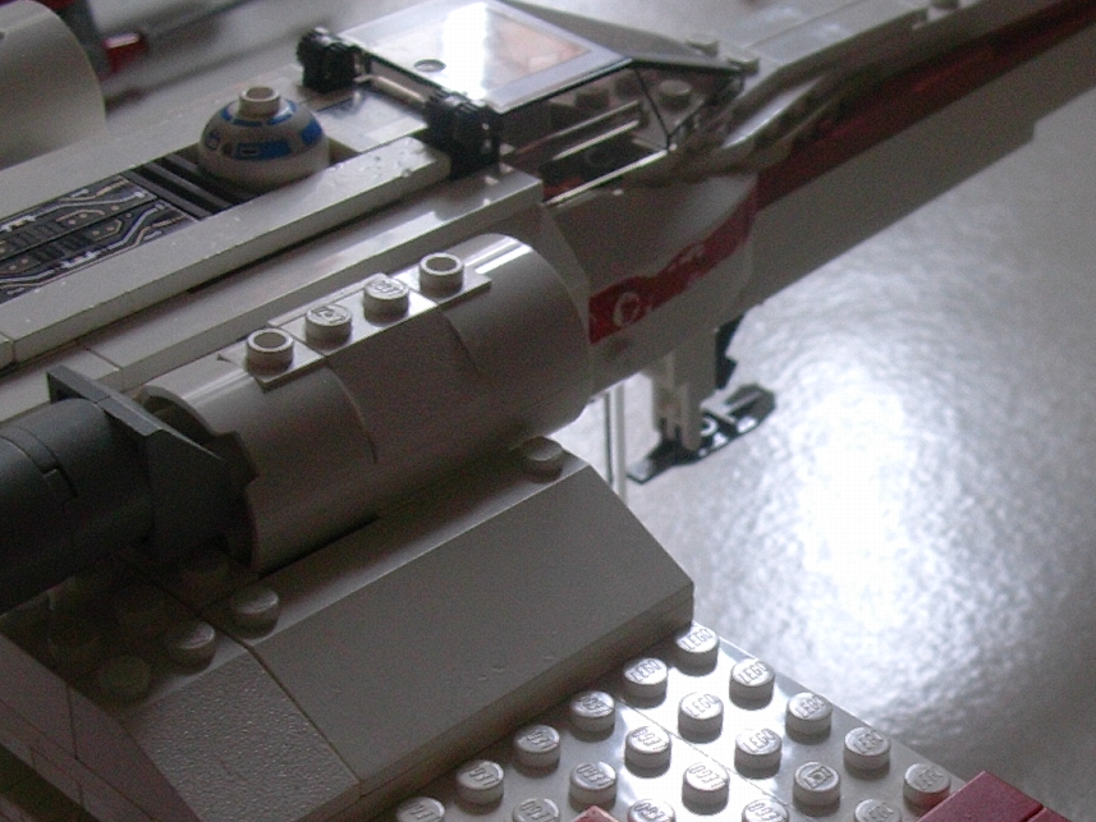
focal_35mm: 84
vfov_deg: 17.5
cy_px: 536
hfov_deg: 22.6
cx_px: 1009
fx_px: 2660
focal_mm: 6.7
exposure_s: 1/41.4
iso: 70
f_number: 2.9
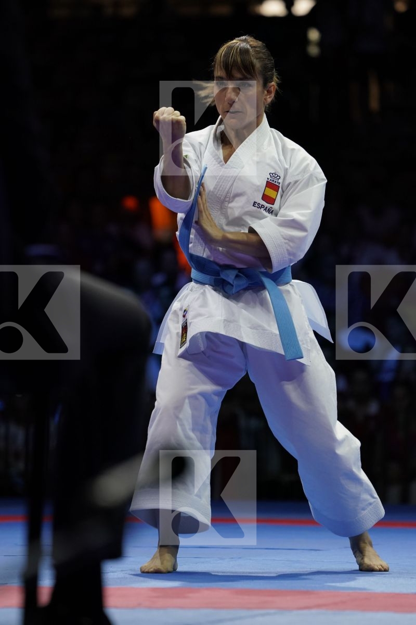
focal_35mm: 232
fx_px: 4021
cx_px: 208
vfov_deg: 8.9
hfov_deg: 5.9
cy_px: 312
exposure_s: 1/500
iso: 2000
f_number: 5.6
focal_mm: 232
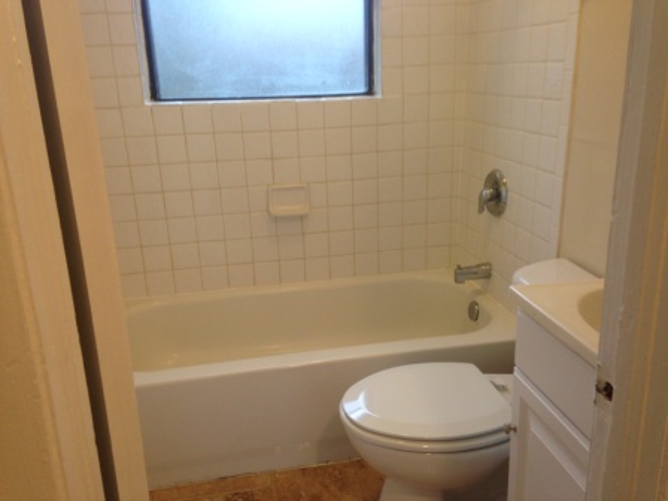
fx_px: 637
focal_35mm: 33
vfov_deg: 42.9
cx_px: 334
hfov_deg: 55.4
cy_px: 250
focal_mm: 4.12
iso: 64
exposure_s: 1/20
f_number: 2.4
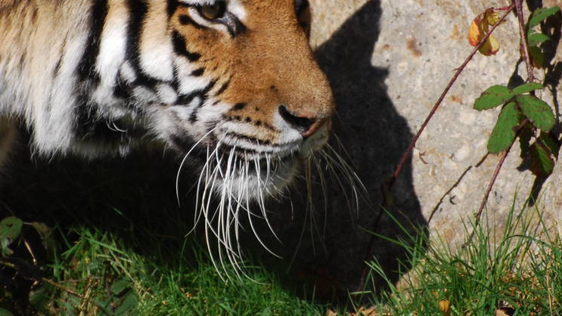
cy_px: 41
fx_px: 15141
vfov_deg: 1.2
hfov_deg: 2.1
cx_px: 211
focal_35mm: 1016
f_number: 5.6
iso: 200
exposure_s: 1/800
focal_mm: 300
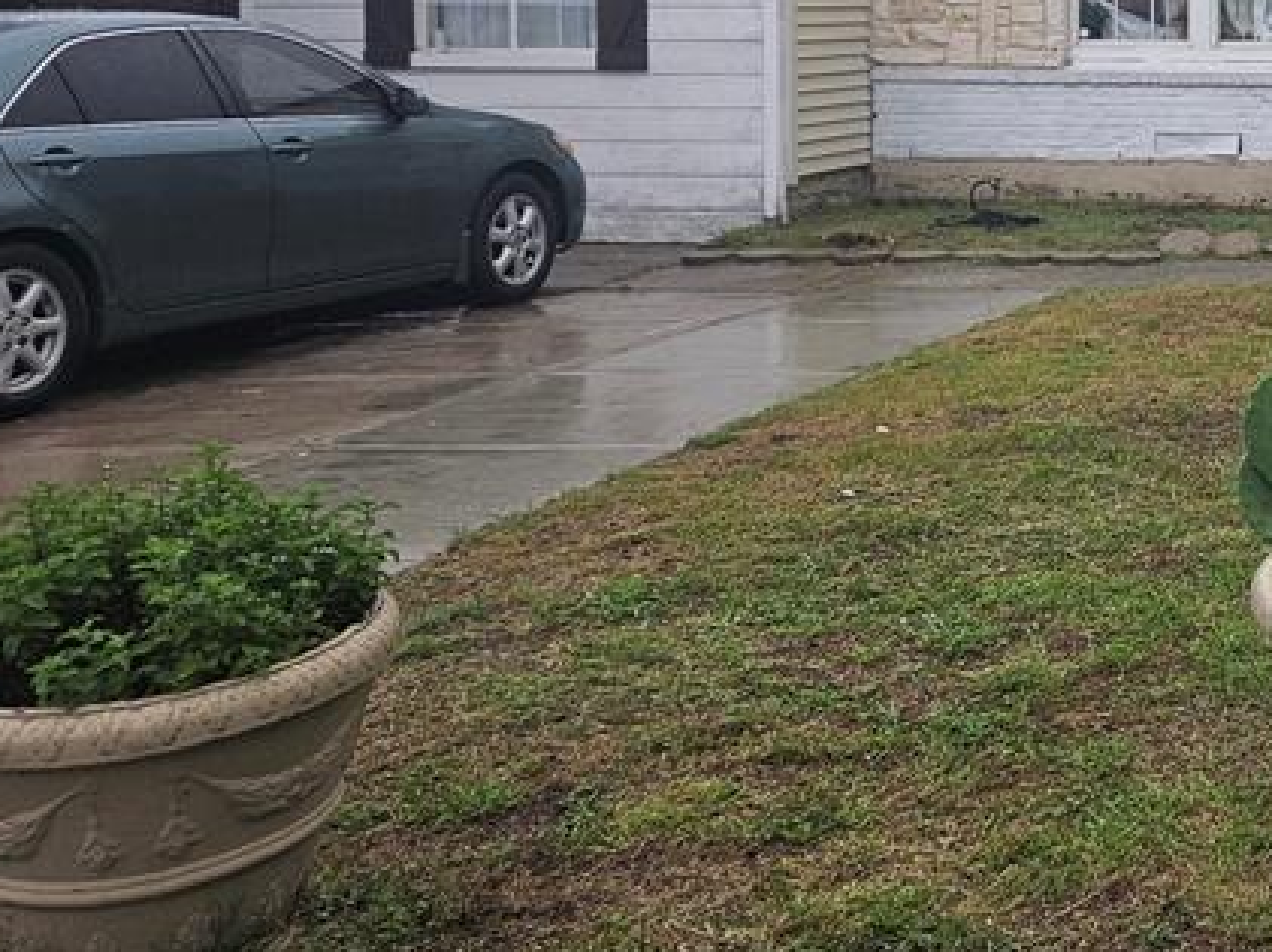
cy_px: 94
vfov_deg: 25.3
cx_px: 1499
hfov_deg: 29.8
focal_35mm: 56
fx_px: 2056
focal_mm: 5.4
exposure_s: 1/120
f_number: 1.8
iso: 40
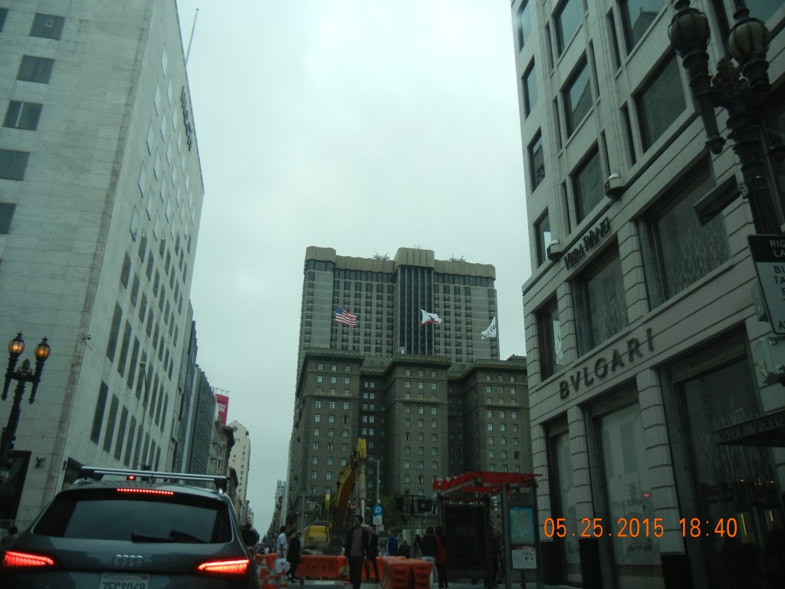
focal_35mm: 30
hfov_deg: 60.0
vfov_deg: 46.8
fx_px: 680
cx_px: 392
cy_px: 294
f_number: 3.5
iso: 160
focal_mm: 5.4
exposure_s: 1/935
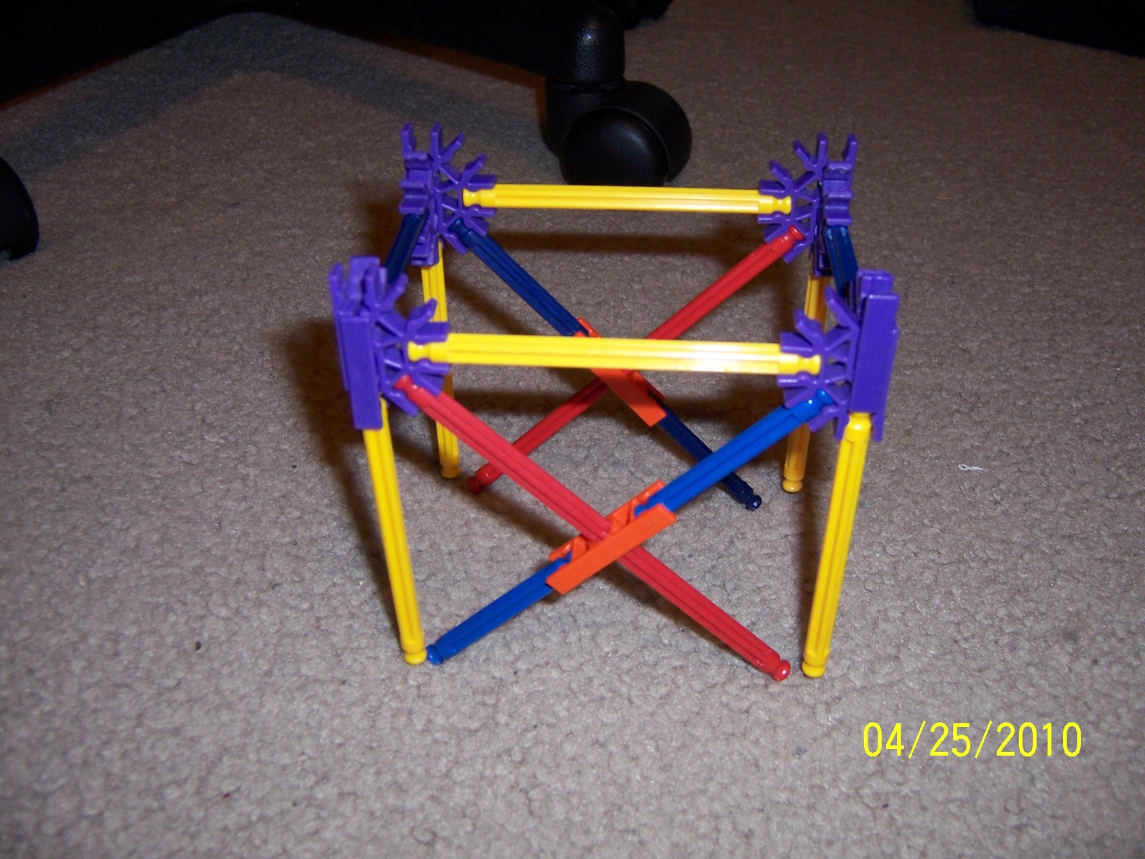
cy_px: 430
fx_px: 1092
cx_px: 572
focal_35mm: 33
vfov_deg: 42.9
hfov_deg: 55.4
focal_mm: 5.5
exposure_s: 1/60
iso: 140
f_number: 2.8
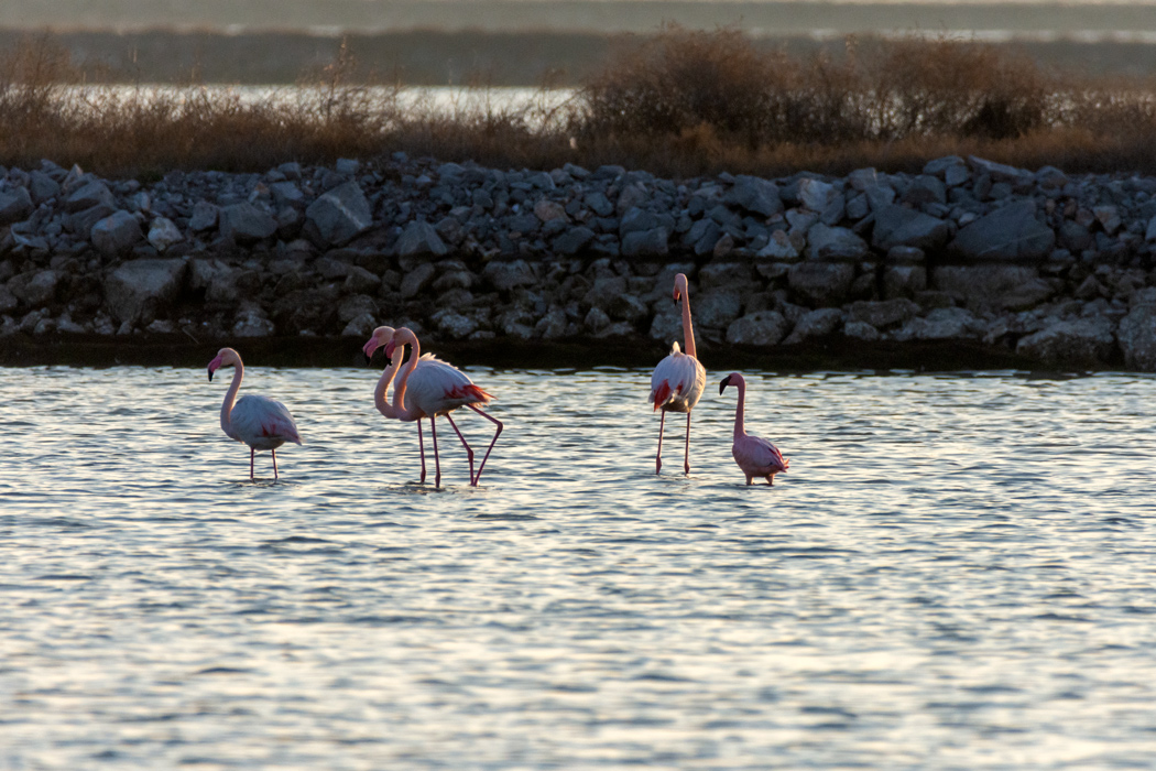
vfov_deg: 1.5
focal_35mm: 900
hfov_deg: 2.3
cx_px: 578
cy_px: 386
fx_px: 28898
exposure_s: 1/2000
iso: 500
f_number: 6.3
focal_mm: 600
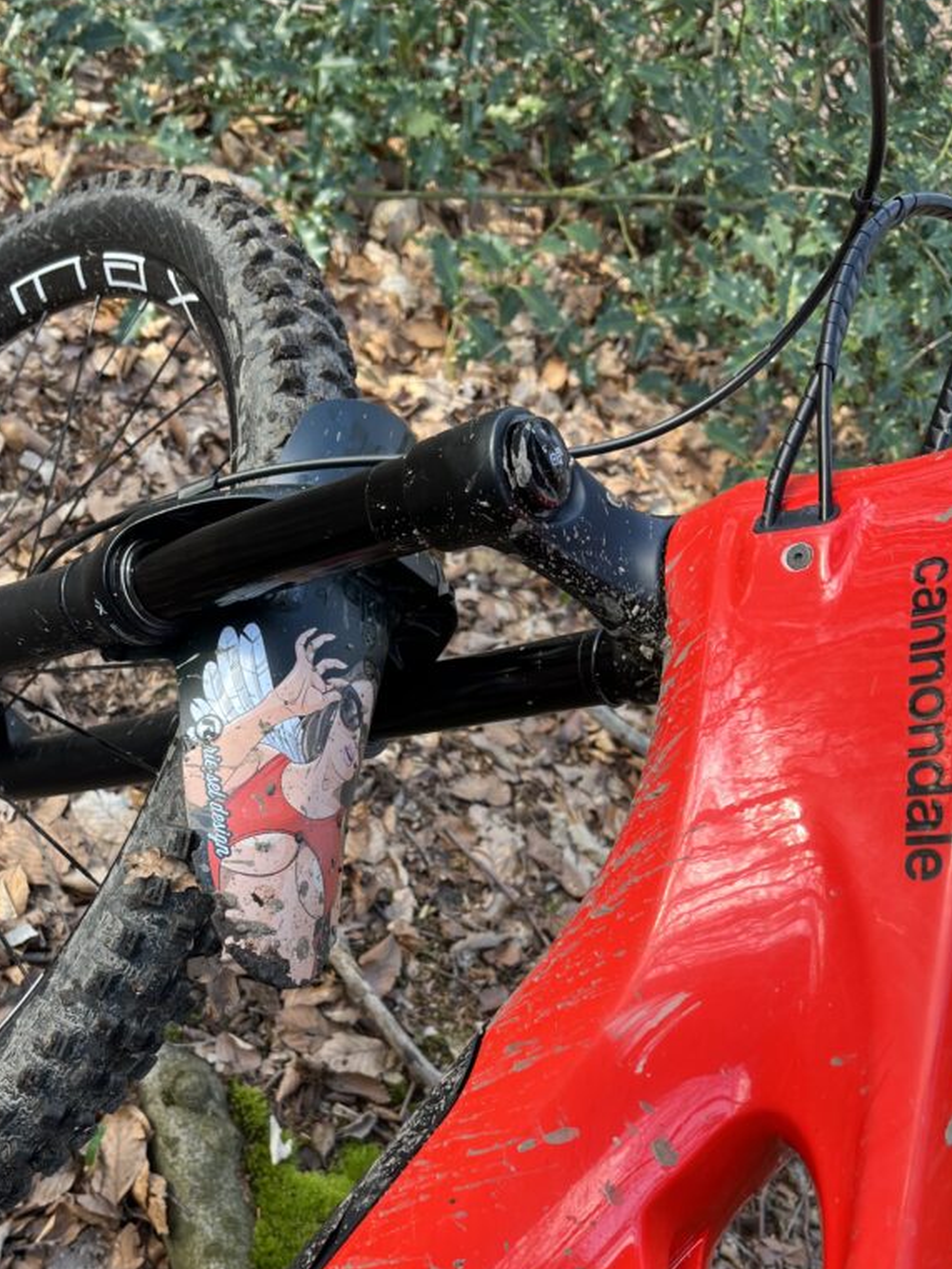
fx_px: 1283
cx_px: 362
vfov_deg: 51.8
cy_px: 832
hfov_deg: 40.4
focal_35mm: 35
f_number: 1.6
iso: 50
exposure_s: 1/122
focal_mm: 5.1
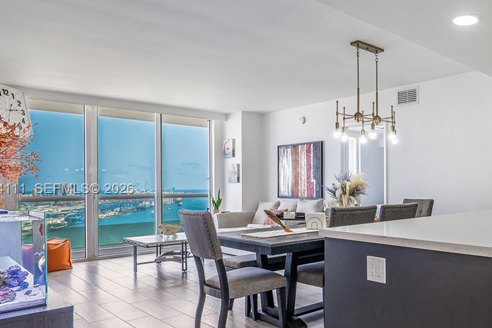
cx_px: 416
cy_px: 190
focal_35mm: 30
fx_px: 410
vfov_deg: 43.5
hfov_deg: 55.9
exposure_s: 1/25
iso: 100
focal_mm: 16
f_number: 9
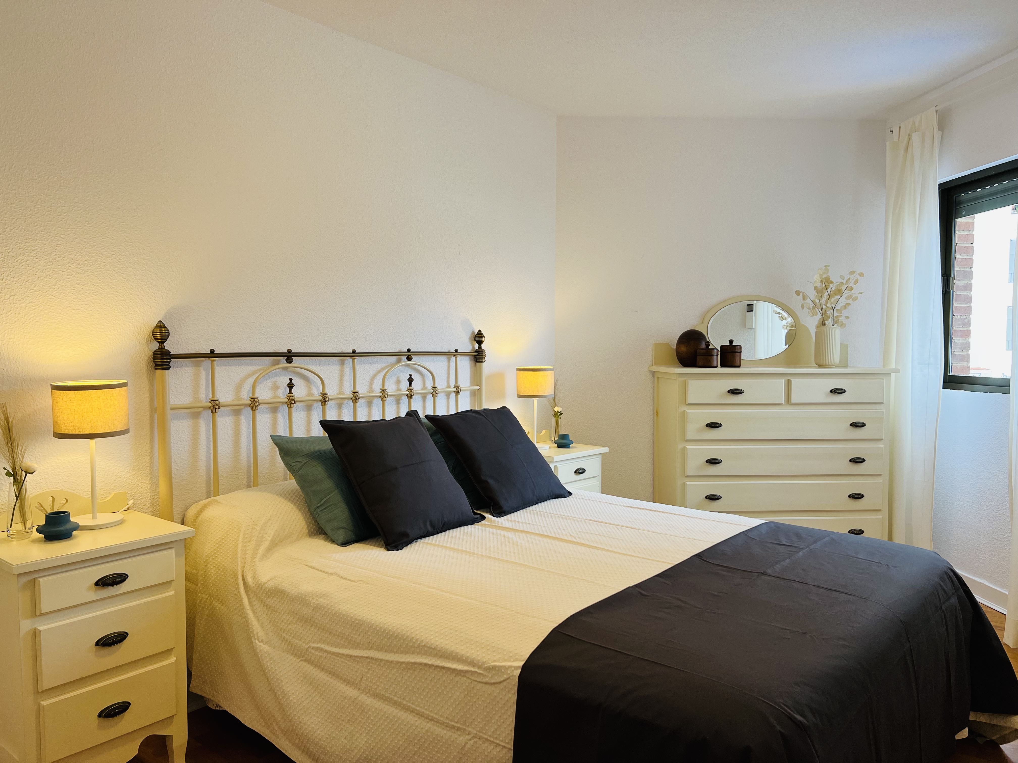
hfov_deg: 67.3
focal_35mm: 26
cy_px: 382
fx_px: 765
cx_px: 509
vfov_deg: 53.1
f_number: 1.5
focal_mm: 5.7
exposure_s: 1/100
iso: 80
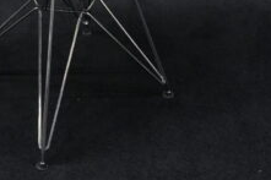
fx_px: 797
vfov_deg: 12.5
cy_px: -54
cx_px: 83
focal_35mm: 106
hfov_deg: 19.2
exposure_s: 1/160
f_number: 4
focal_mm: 39
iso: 5000
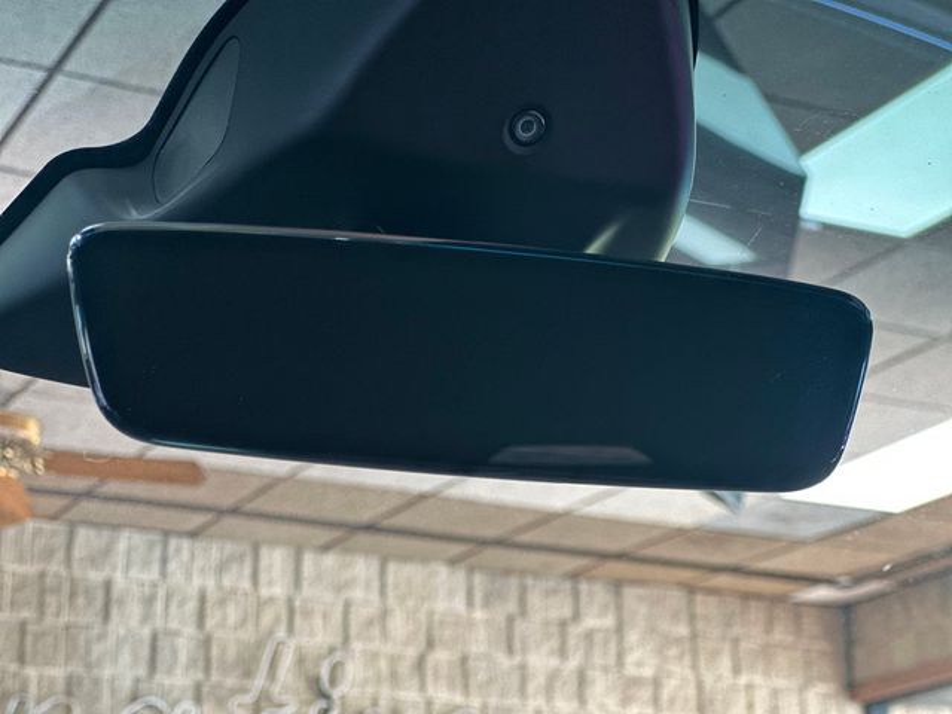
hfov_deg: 25.3
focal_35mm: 77
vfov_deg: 19.1
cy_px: 357
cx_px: 476
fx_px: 2118
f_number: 2.8
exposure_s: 1/40
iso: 125
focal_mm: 9
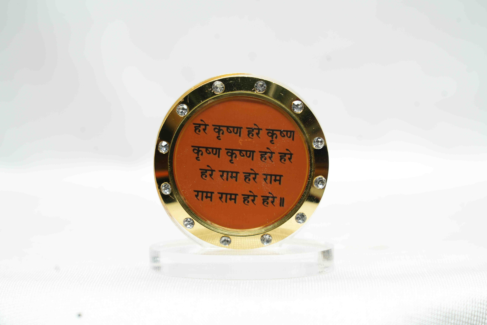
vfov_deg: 13.0
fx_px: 1420
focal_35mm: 105
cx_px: 244
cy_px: 162
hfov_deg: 19.5
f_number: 7.1
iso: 500
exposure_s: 1/50
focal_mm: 105
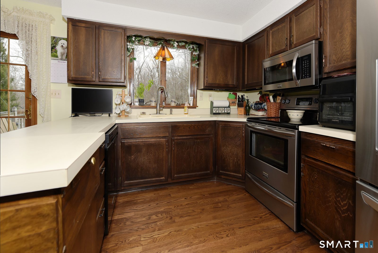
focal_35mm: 14
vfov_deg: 81.3
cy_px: 126
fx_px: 147
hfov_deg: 104.2
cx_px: 189
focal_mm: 14
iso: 200
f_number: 5
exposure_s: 1/200
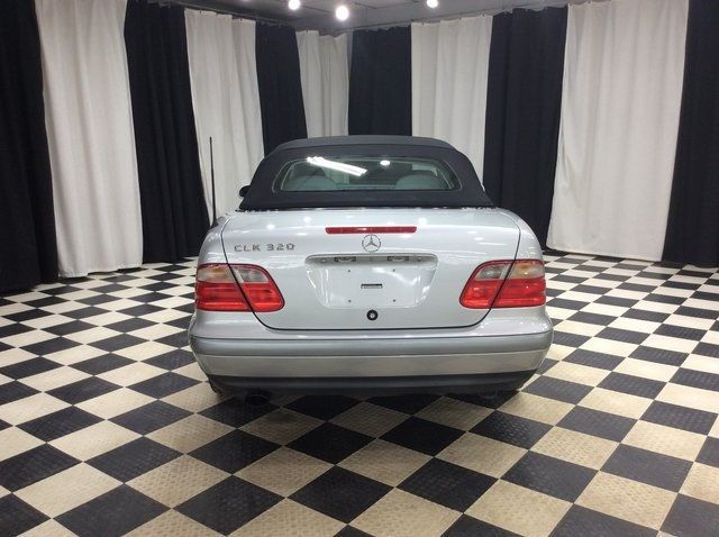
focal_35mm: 32
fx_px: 664
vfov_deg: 44.1
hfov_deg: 56.9
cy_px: 268
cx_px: 360
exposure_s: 1/24
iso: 50
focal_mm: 3.3
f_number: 2.4
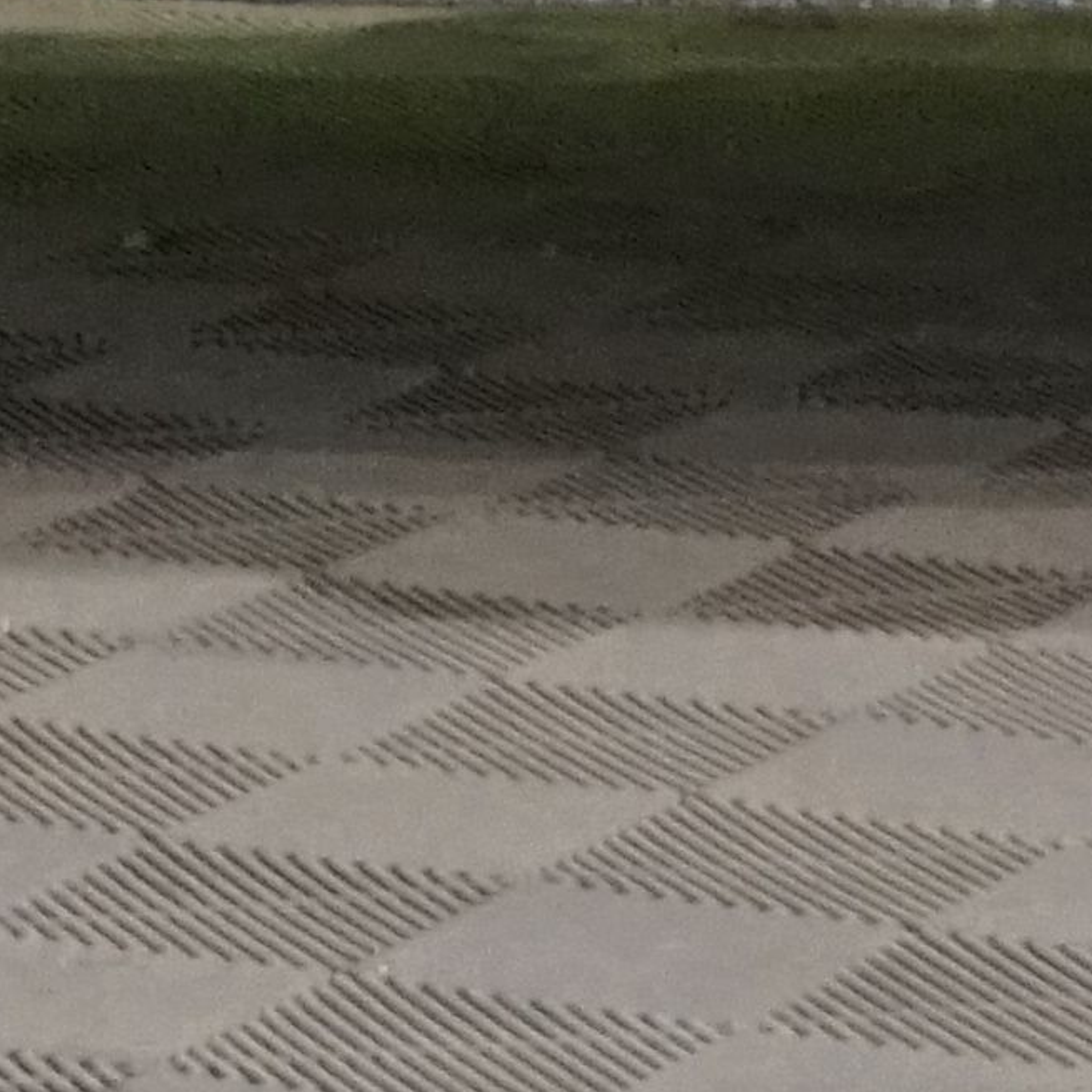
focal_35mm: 296
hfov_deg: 5.9
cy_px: -1722
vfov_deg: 5.7
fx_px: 10564
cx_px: -443
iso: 6400
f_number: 22
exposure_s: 1/25
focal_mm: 38
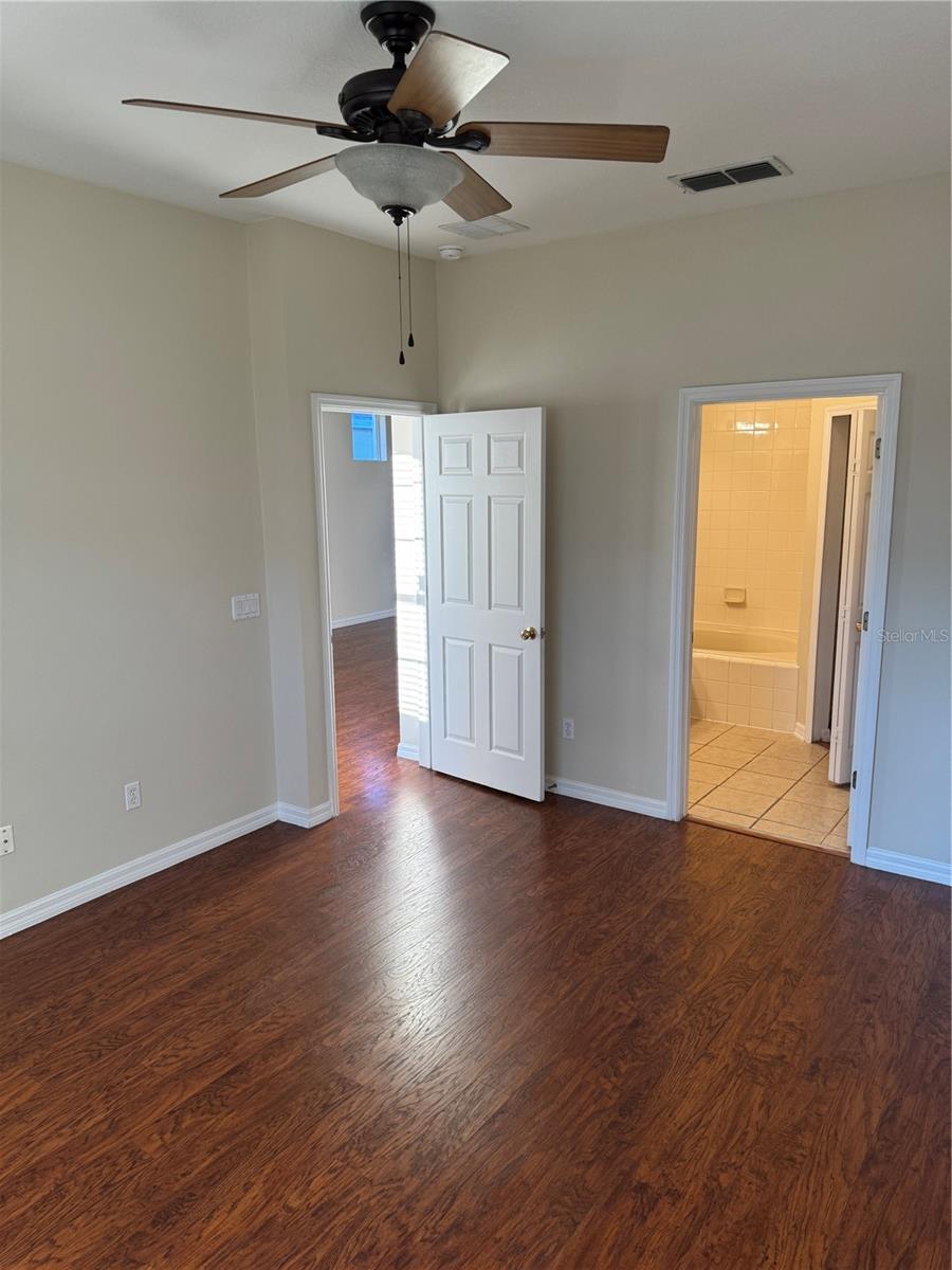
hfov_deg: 56.8
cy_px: 635
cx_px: 476
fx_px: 880
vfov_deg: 71.6
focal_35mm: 24
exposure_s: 1/120
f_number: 1.78
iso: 125
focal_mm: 6.76
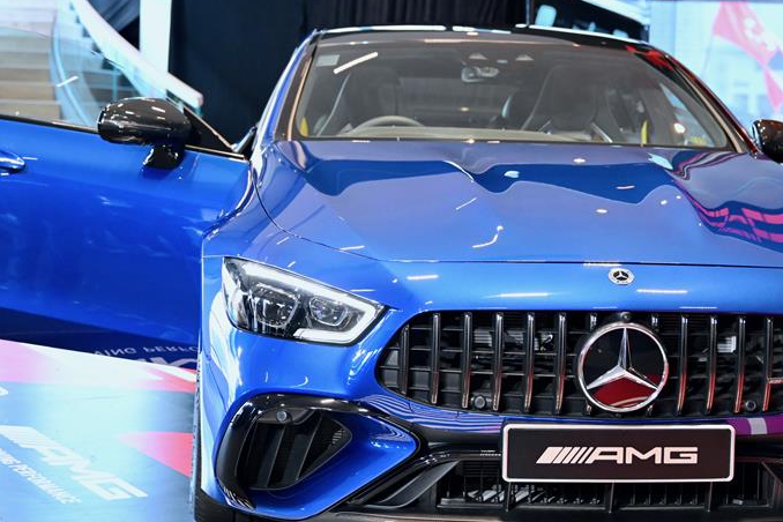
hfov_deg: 27.3
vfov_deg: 18.4
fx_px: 1609
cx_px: 442
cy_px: 214
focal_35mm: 74
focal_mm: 49
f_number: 3.2
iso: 1600
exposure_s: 1/200
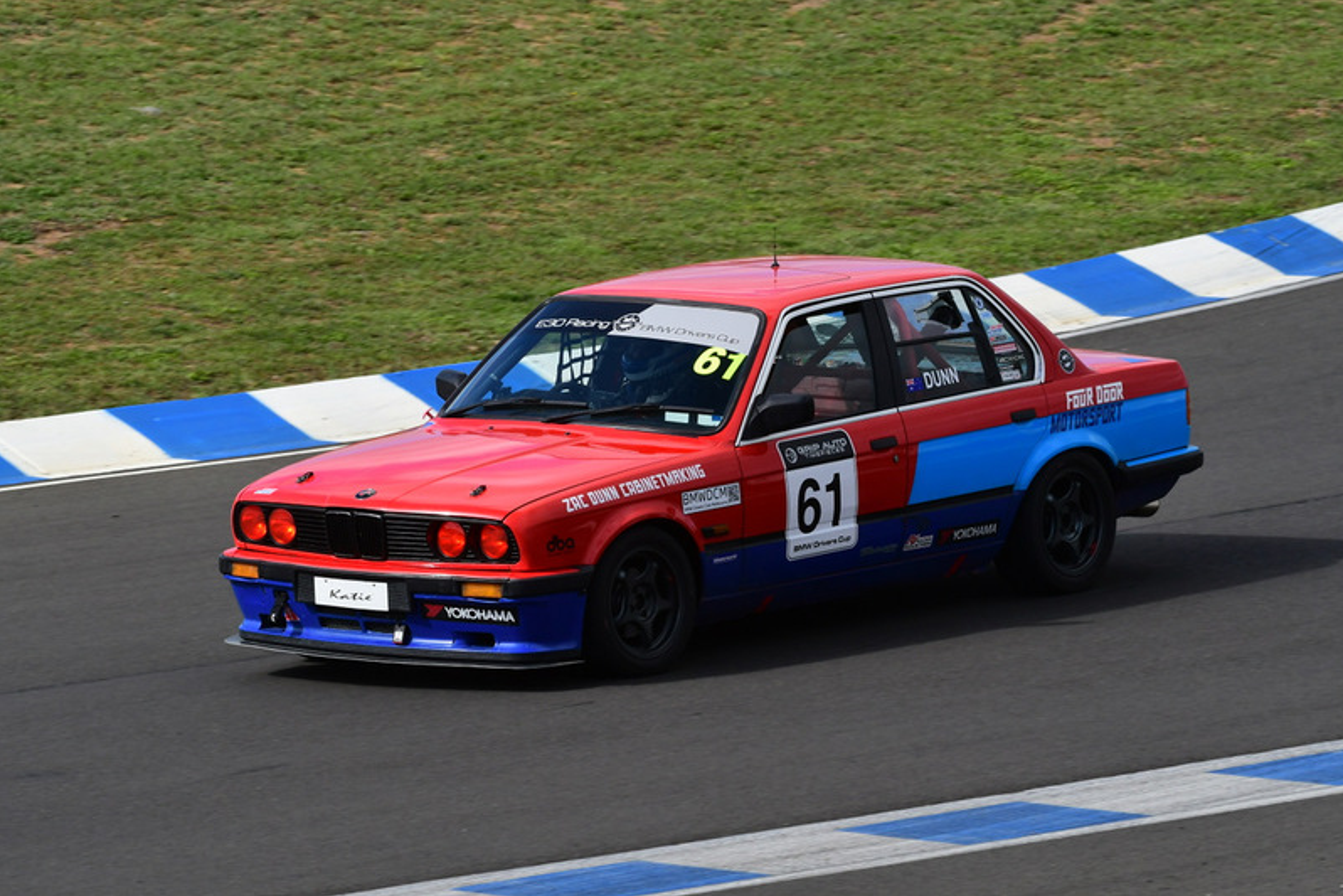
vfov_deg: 4.6
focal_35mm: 301
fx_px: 11228
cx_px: 672
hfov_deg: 6.8
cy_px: 448
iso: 640
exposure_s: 1/640
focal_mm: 200
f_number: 13
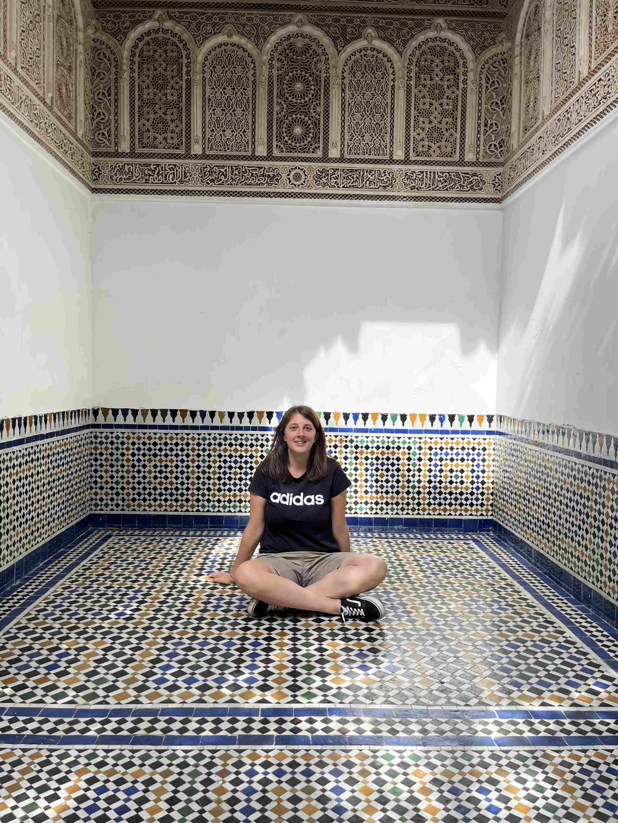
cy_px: 412
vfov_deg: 67.3
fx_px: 619
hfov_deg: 53.1
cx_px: 309
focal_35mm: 26
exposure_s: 1/664
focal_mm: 5.1
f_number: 1.6
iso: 50
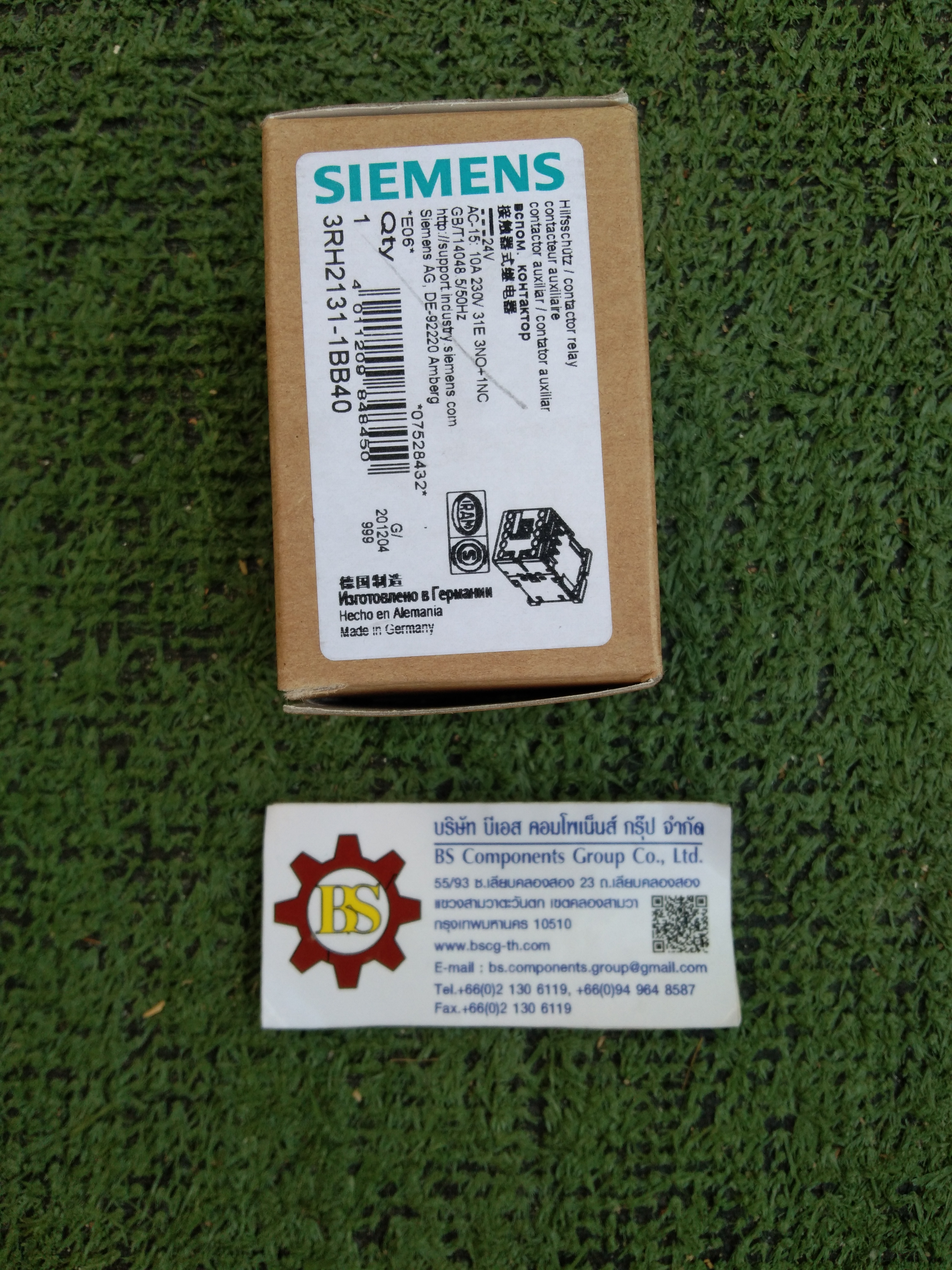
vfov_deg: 60.0
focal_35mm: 30
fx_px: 1100
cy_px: 635
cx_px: 476
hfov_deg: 46.8
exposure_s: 1/100
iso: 83
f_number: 2.2
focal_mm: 3.65
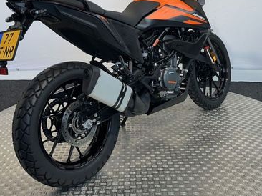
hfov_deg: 44.8
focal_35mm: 42
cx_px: 130
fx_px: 318
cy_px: 35
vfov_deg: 33.2
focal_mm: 6.86
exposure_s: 1/109
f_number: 1.78
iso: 64
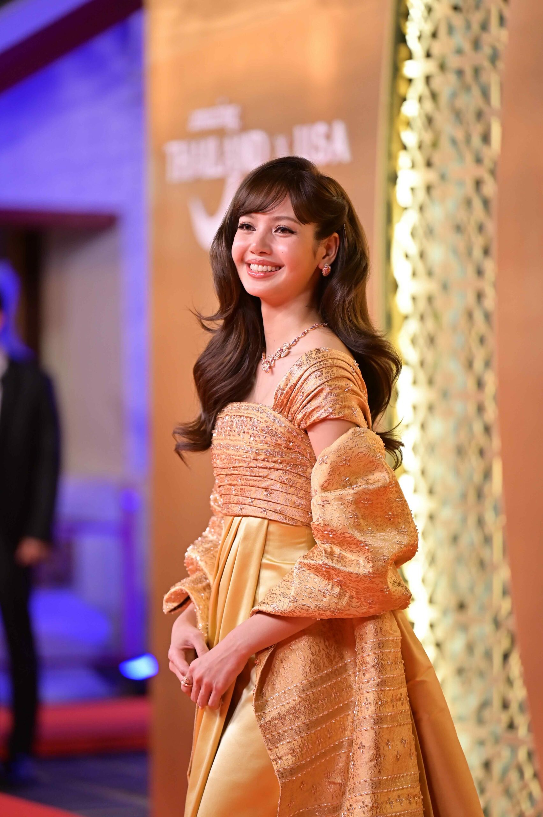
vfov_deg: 12.8
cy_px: 408
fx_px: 3625
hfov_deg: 8.6
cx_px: 272
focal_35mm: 160
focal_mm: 160
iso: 1600
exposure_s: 1/200
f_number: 2.8
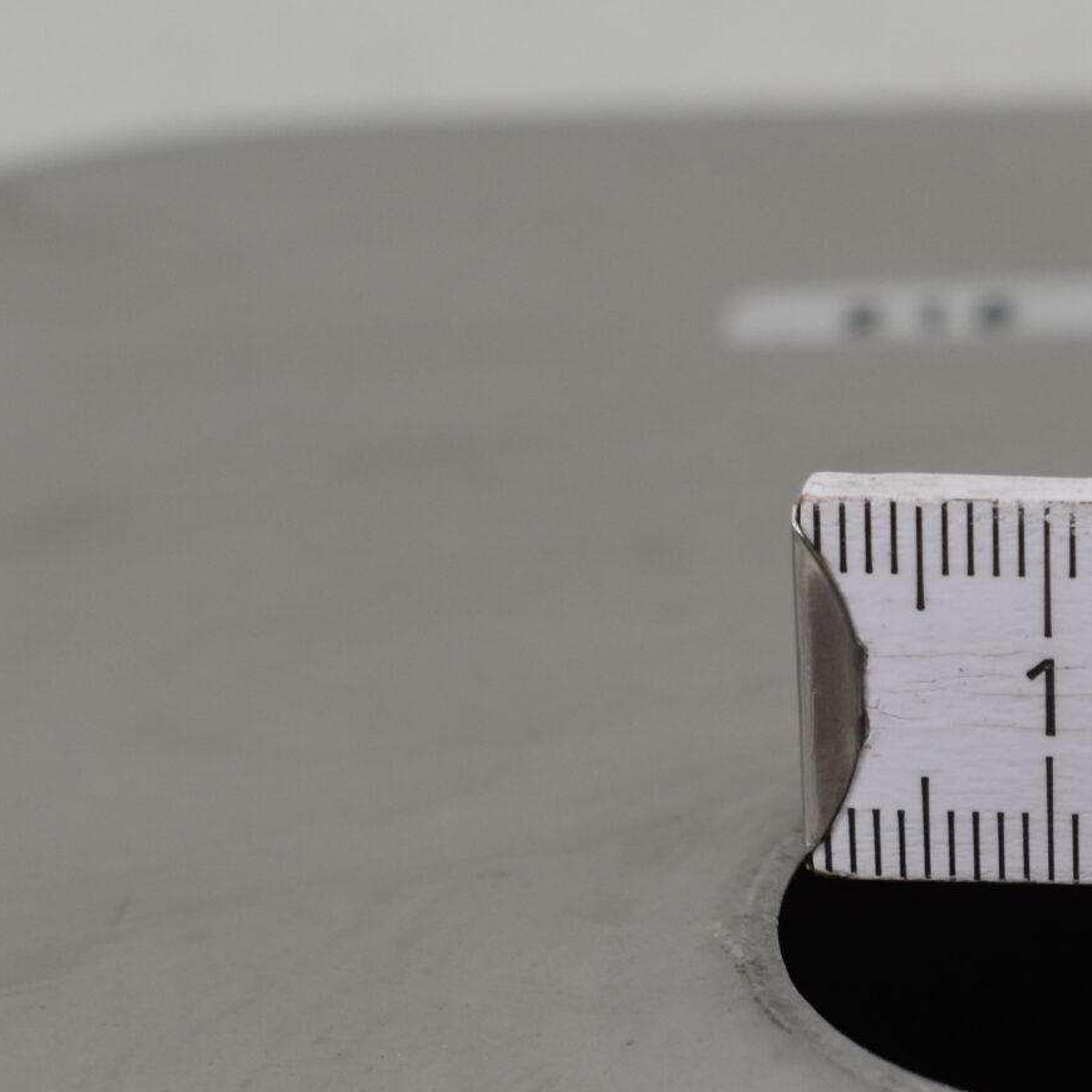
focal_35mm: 120
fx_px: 4283
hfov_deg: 14.0
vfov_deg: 14.5
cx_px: 1392
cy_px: 747
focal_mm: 32
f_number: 8
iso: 360
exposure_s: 1/60
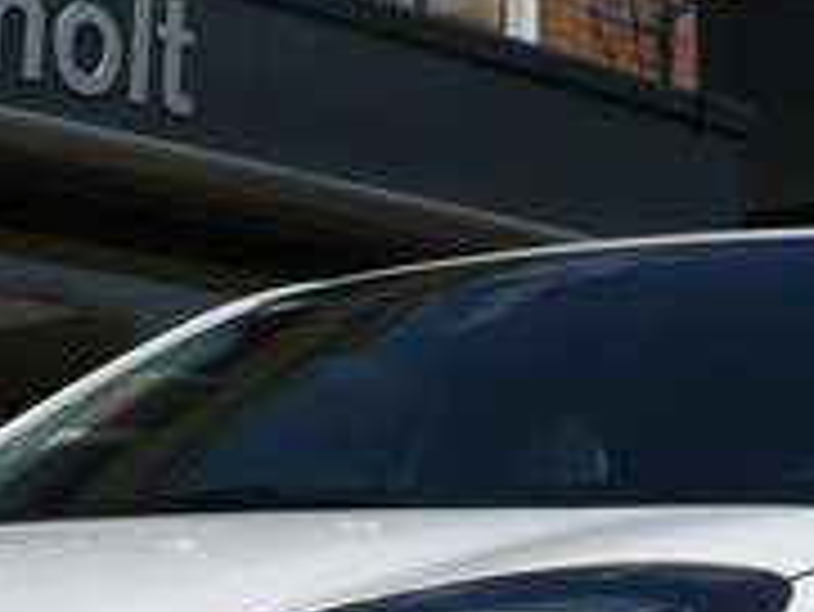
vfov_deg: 11.0
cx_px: 423
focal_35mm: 131
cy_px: 810
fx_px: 3083
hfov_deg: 15.0
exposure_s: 1/500
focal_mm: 6.1
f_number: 8
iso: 100
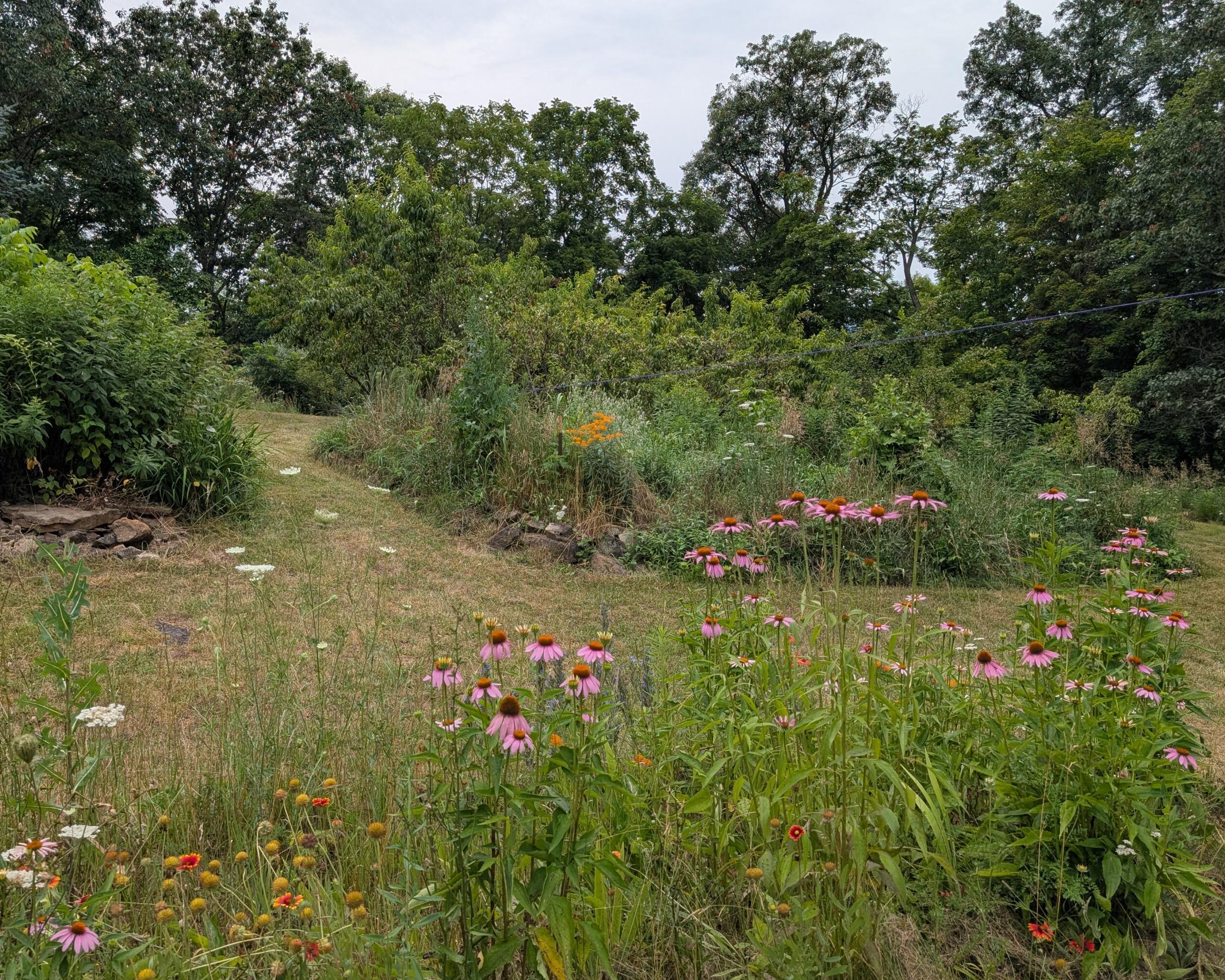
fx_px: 1015
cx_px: 539
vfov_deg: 51.5
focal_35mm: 28
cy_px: 500
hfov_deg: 62.0
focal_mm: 6.9
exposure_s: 1/827
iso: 21
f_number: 1.68
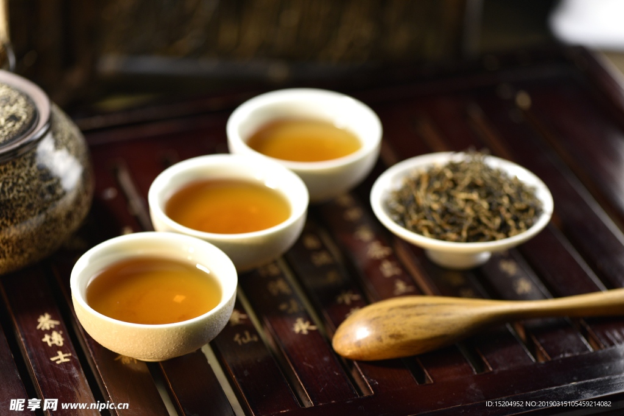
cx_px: 312
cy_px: 208
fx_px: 1820
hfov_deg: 19.5
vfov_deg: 13.0
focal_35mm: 105
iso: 640
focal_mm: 105
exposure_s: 1/160
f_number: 4.5
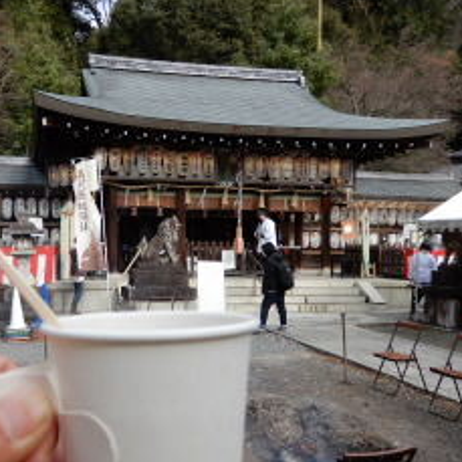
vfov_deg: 44.9
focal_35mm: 37
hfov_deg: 44.0
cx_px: 139
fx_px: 559
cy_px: 250
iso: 80
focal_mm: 4.3
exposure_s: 1/320
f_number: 3.4
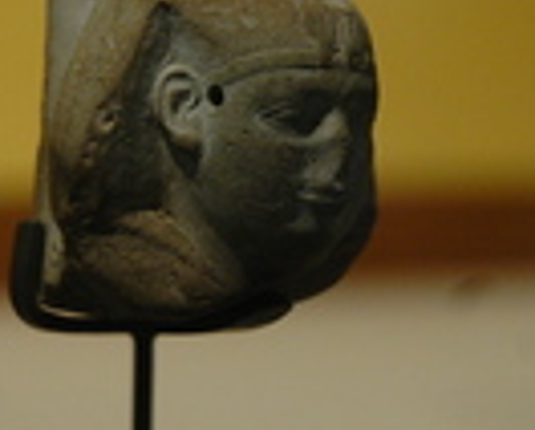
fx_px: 5185
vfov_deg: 4.7
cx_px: 280
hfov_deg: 5.9
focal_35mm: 327
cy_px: 166
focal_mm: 70
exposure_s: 1/60
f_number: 4.5
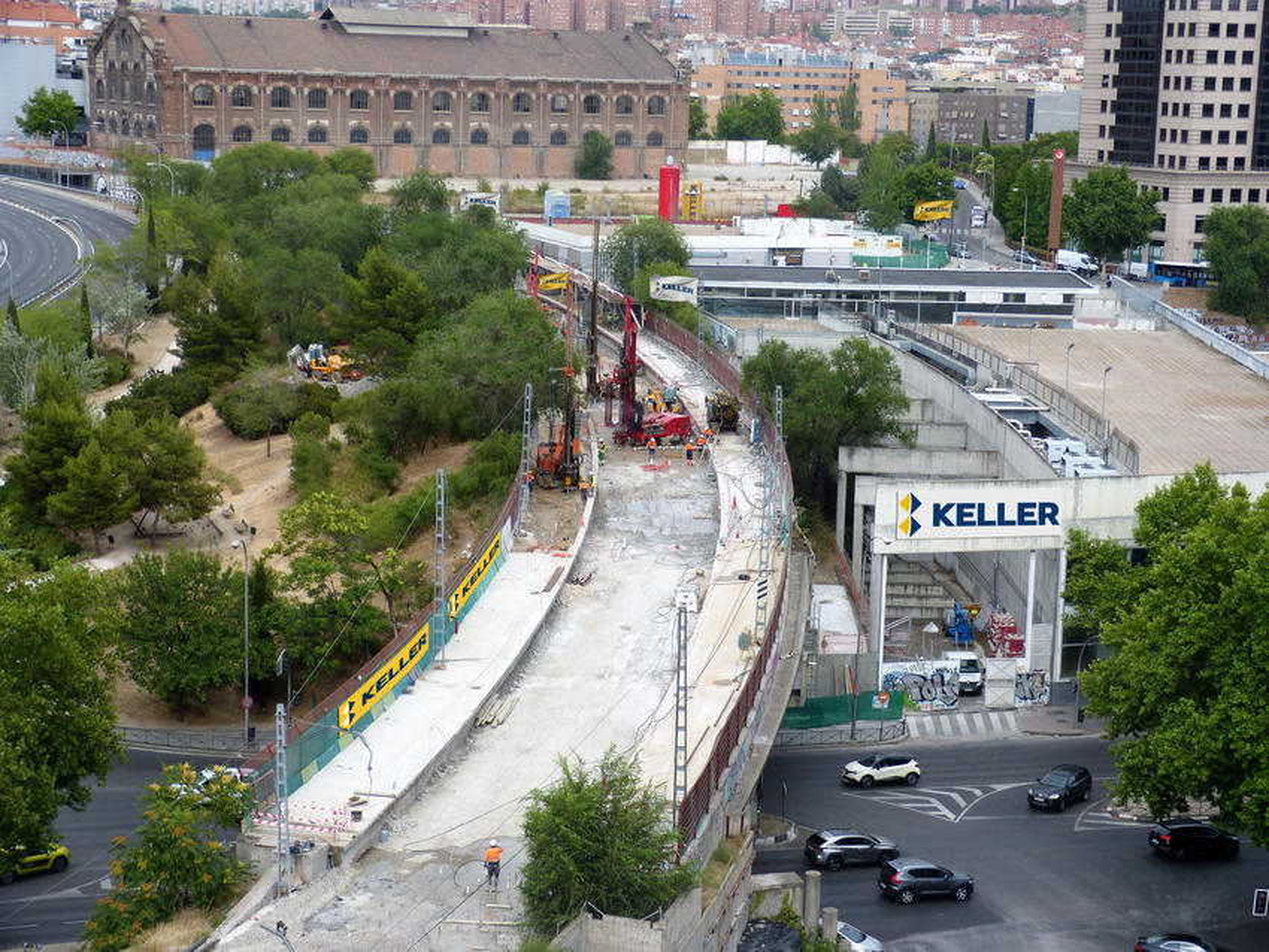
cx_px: 634
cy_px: 476
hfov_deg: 28.2
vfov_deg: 21.3
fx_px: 2530
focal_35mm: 69
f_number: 3.3
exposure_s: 1/640
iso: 100
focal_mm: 12.4
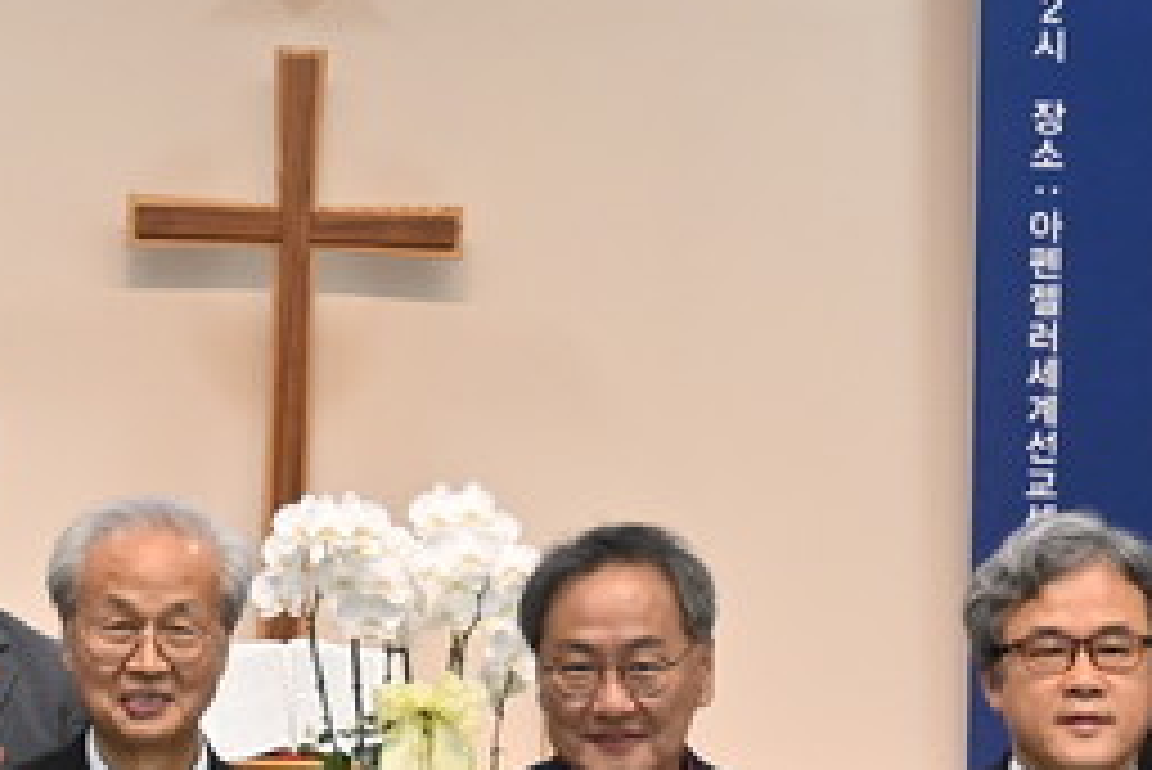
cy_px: 646
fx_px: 4682
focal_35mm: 146
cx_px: 248
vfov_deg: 9.4
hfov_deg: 14.0
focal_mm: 19.5
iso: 900
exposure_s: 1/125
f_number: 3.8
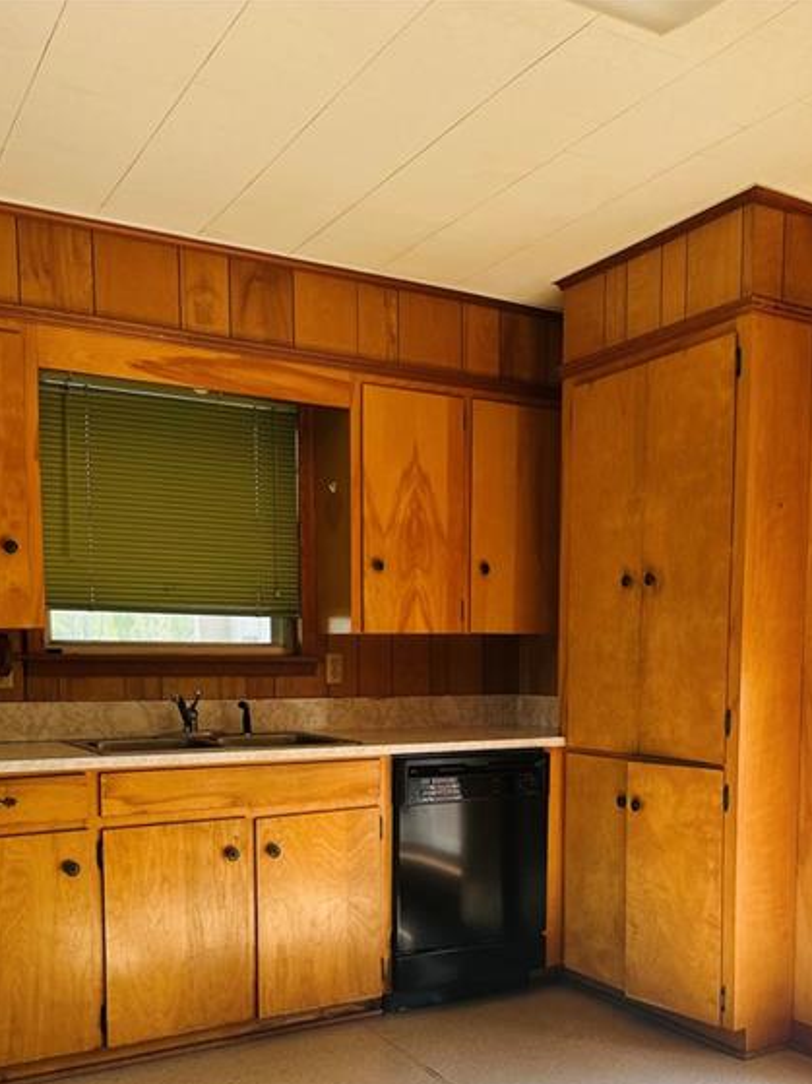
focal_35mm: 33
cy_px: 741
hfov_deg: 42.9
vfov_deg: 54.0
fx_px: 1033
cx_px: 395
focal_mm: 6.86
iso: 64
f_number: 1.78
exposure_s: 1/221
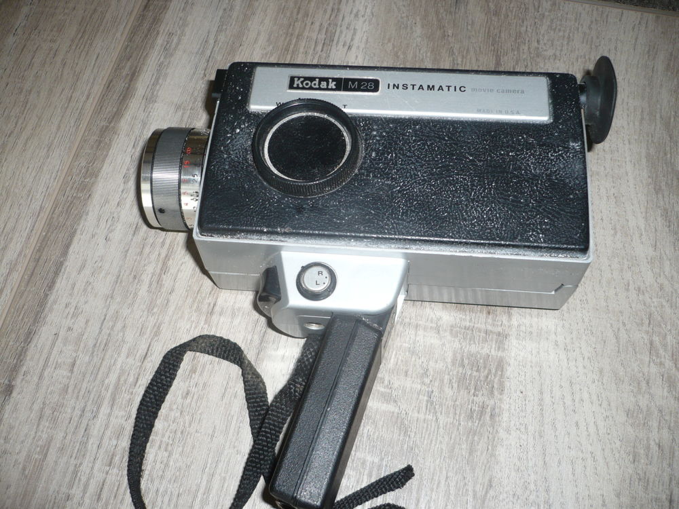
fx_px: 687
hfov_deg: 52.6
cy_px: 254
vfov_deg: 40.7
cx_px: 340
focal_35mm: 35
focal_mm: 5.8
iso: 100
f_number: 2.8
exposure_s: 1/30
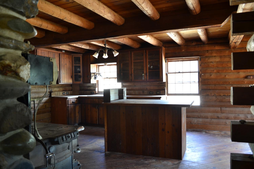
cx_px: 127
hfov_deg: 67.4
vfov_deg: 47.9
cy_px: 84
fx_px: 190
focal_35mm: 27
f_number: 3.5
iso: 400
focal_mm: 18
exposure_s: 1/20
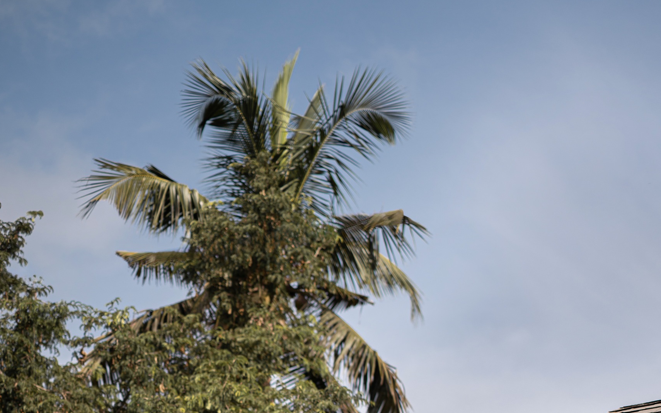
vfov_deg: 8.5
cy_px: 559
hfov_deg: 13.8
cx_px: 383
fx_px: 2738
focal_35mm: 152
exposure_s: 1/6400
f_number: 2
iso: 100
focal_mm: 85
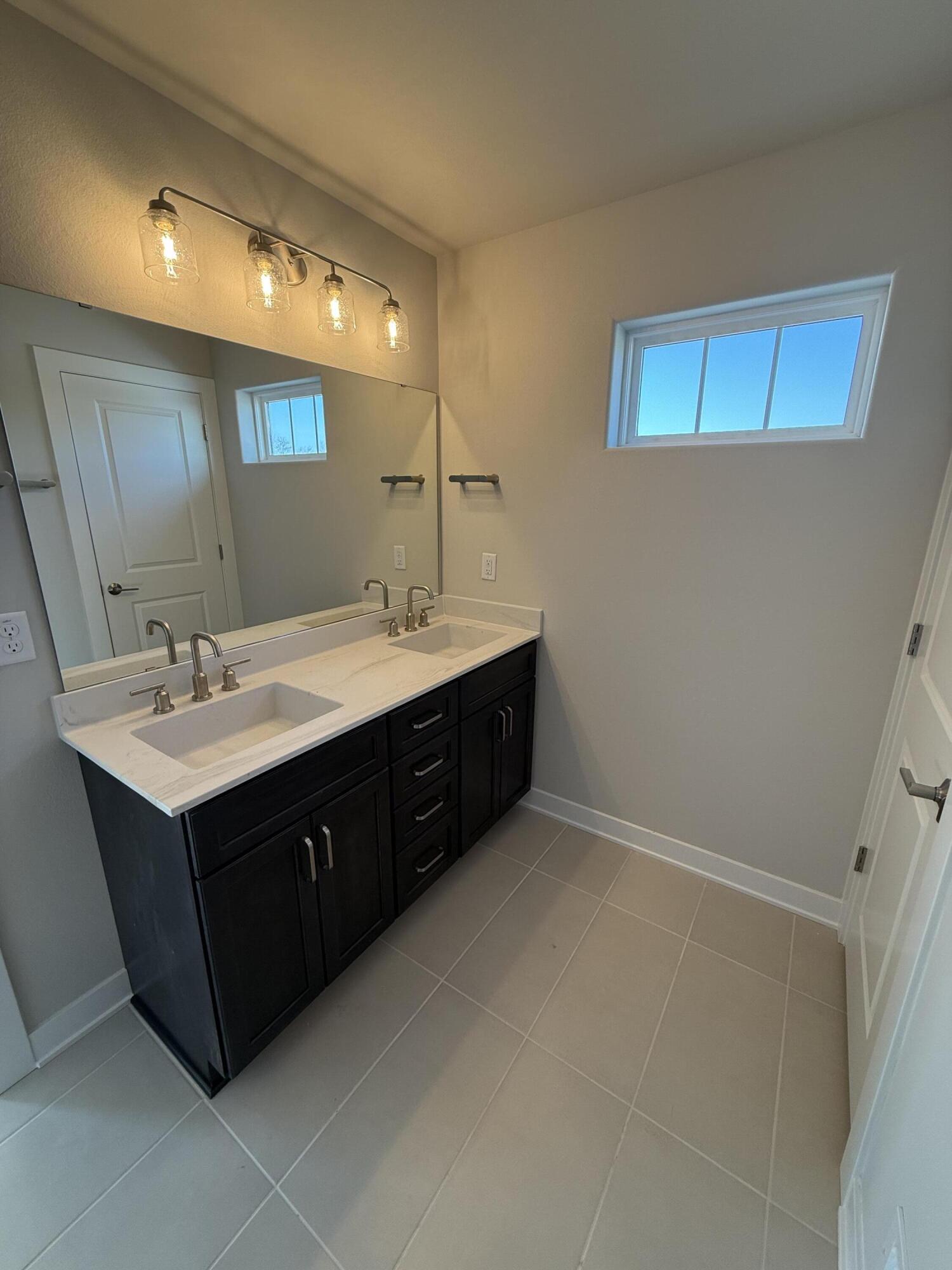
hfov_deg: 85.7
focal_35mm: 14
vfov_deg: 102.1
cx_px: 476
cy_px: 635
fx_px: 513
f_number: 2.2
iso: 80
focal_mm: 2.22
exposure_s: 1/120
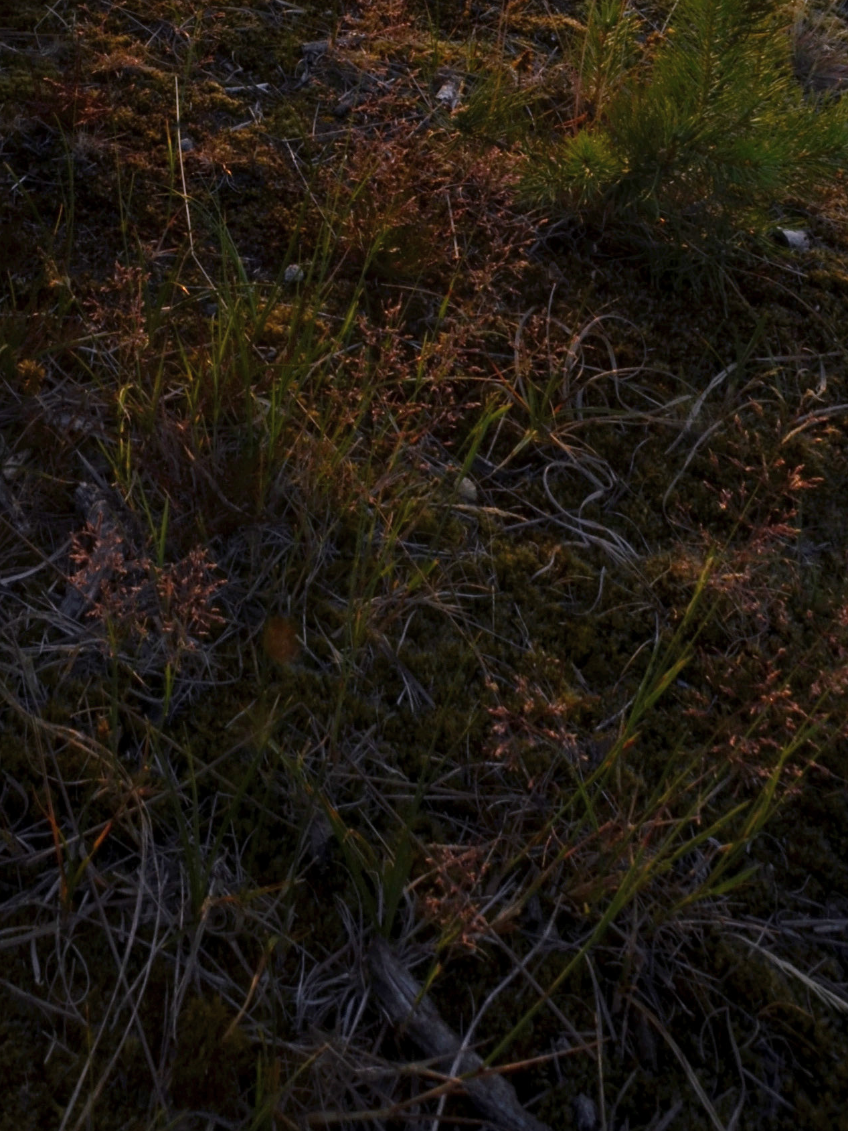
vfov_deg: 30.0
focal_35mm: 42
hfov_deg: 32.1
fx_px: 1372
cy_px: -495
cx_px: 35
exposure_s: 1/25
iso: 100
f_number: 13
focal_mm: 10
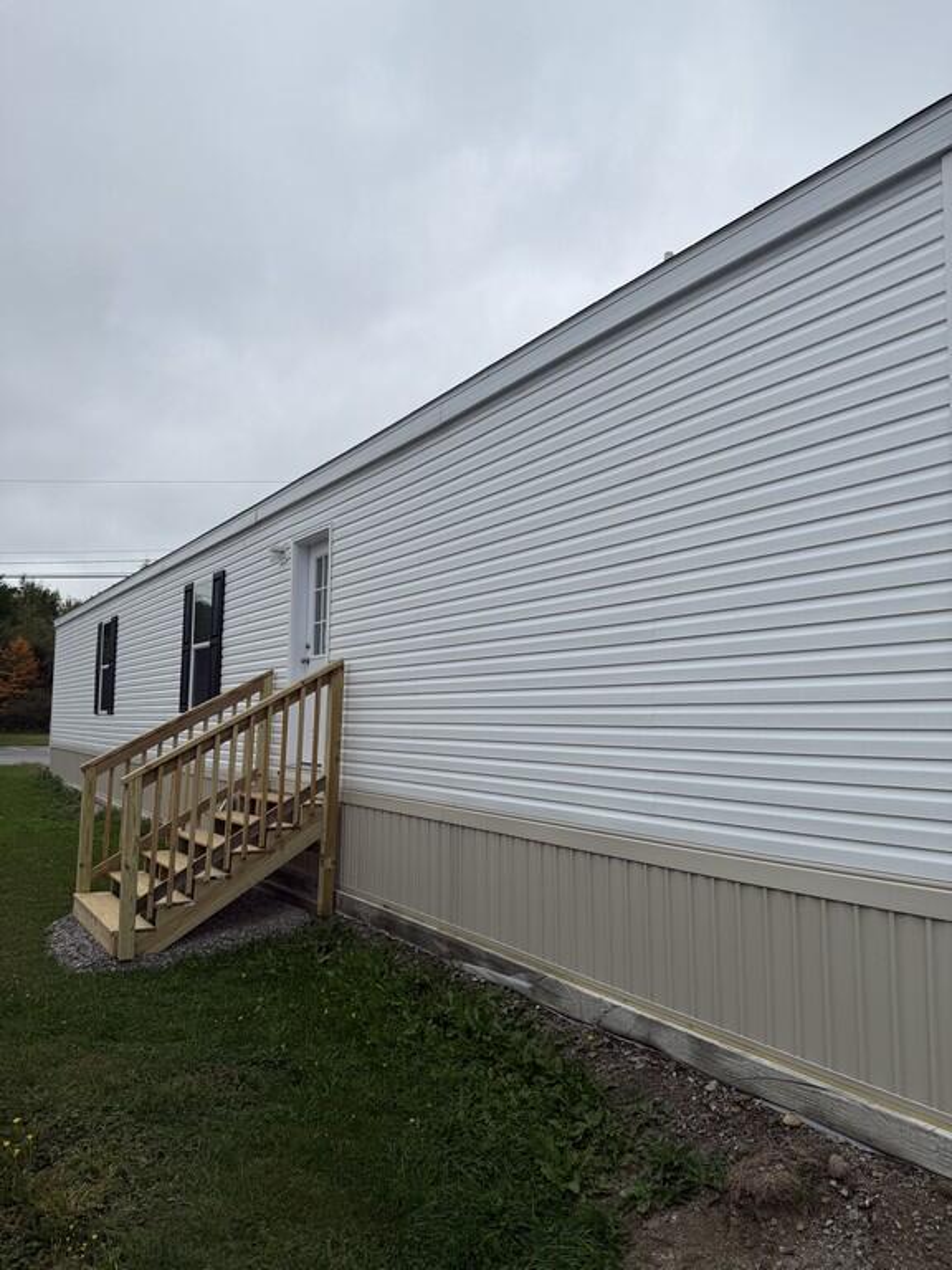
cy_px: 635
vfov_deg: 71.6
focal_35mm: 24
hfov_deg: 56.8
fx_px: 880
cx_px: 476
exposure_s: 1/3759
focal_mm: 6.76
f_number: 1.78
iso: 80
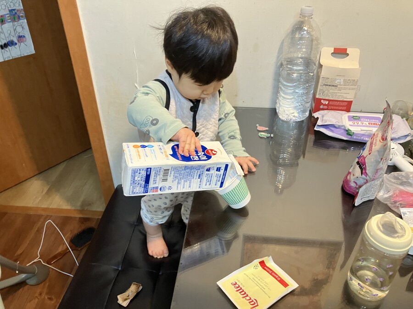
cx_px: 206
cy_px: 154
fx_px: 334
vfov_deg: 49.7
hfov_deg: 63.4
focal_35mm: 28
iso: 125
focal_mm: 3.99
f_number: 1.8
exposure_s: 1/60
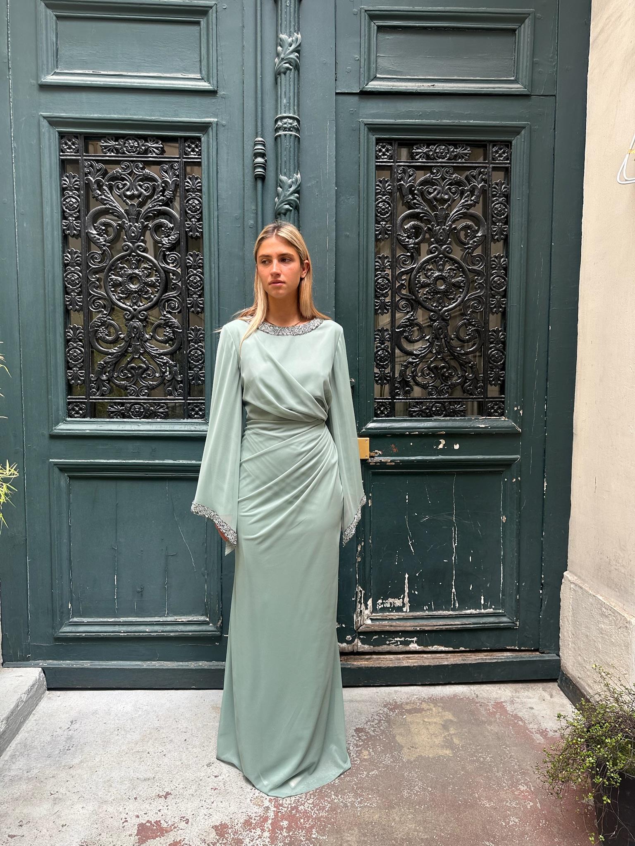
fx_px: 587
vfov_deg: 71.6
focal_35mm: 24
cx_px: 318
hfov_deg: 56.8
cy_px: 423
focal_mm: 6.86
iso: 80
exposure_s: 1/355
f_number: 1.78
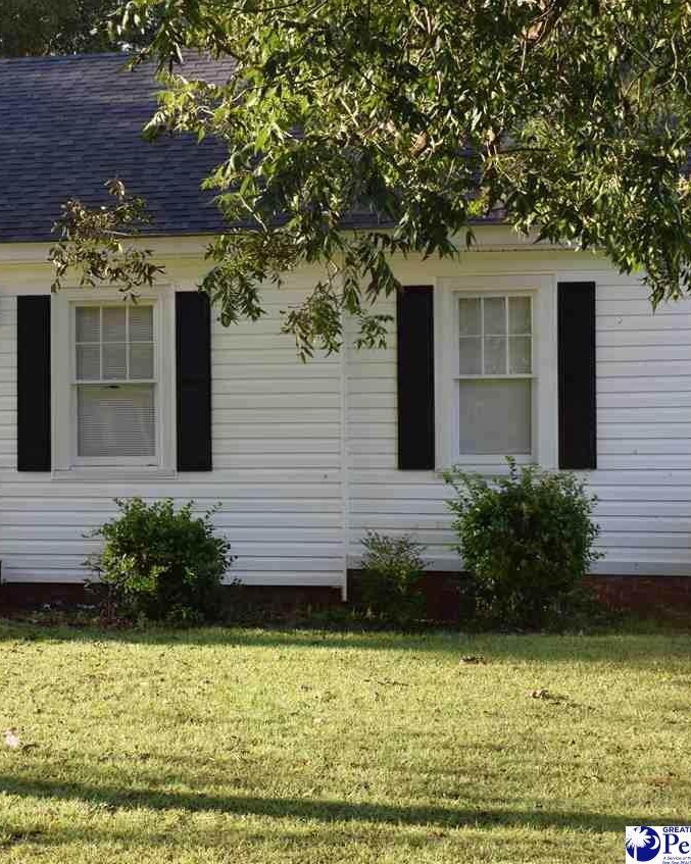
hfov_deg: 24.2
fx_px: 1578
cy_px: 434
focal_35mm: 62
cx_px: 100
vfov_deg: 30.6
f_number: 7.1
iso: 400
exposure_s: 1/200
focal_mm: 29
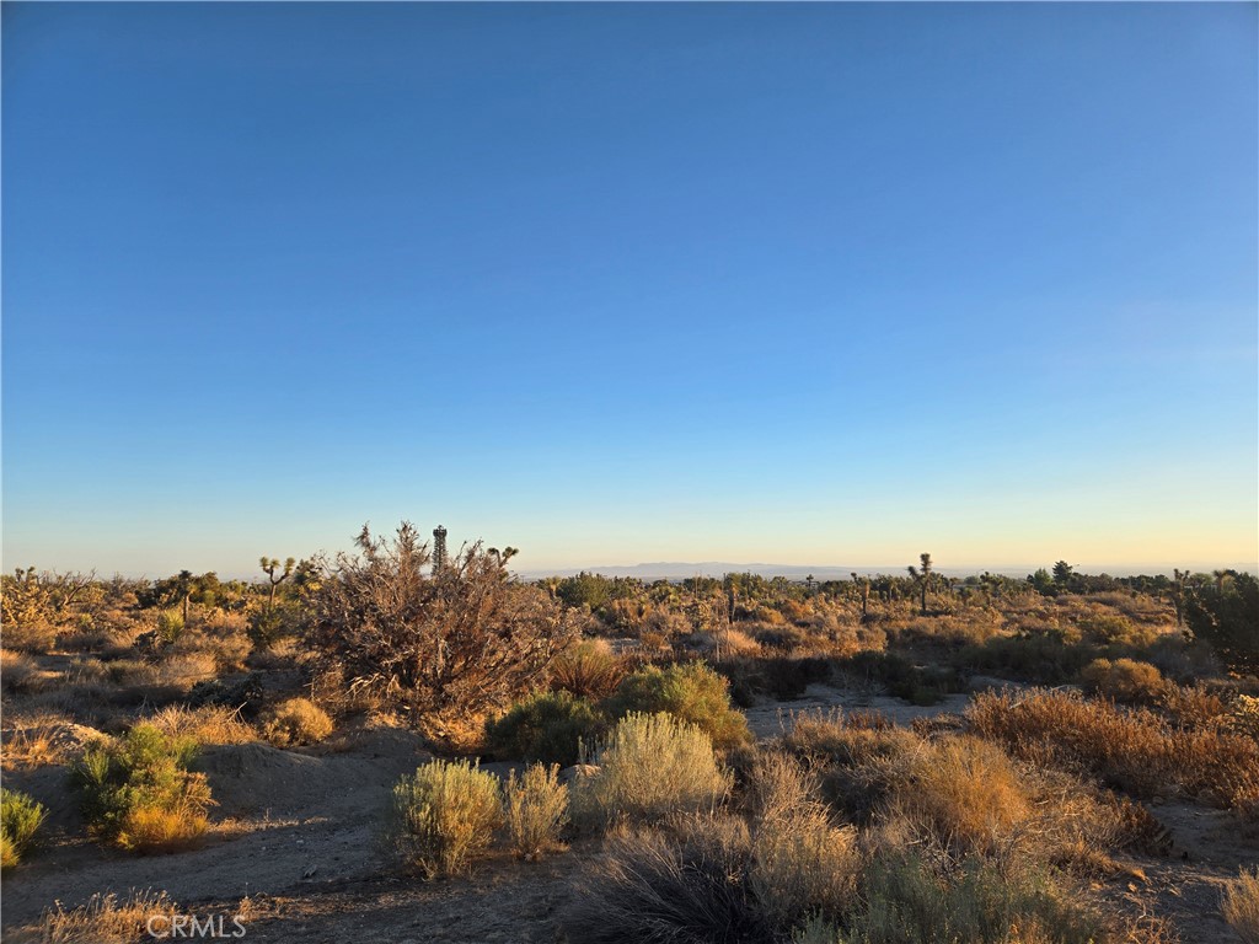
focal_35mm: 23
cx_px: 630
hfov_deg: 73.9
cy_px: 472
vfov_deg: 58.9
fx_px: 837
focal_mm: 5.4
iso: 25
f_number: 1.8
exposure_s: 1/861
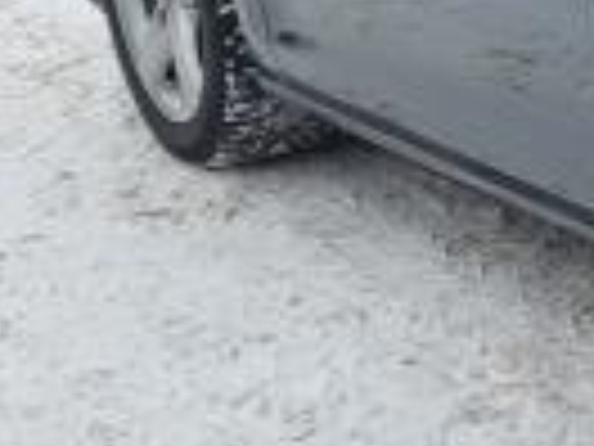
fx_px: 2162
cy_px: 50
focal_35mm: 126
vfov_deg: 11.7
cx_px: 1323
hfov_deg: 12.8
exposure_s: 1/1157
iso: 40
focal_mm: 5.4
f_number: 1.8
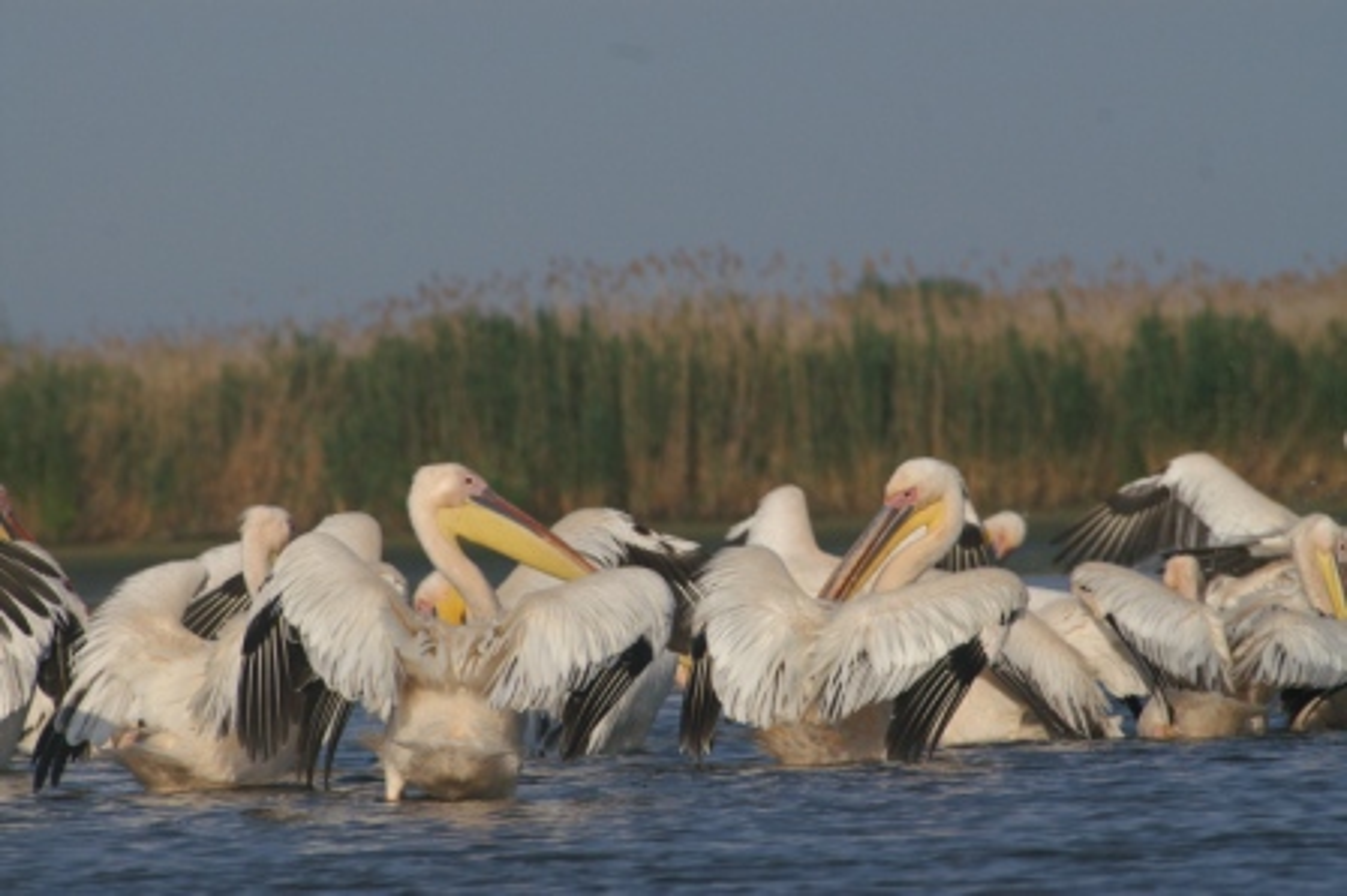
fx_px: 22433
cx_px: 674
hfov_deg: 3.4
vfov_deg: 2.3
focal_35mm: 600
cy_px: 448
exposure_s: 1/2000
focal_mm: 400
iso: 800
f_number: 11
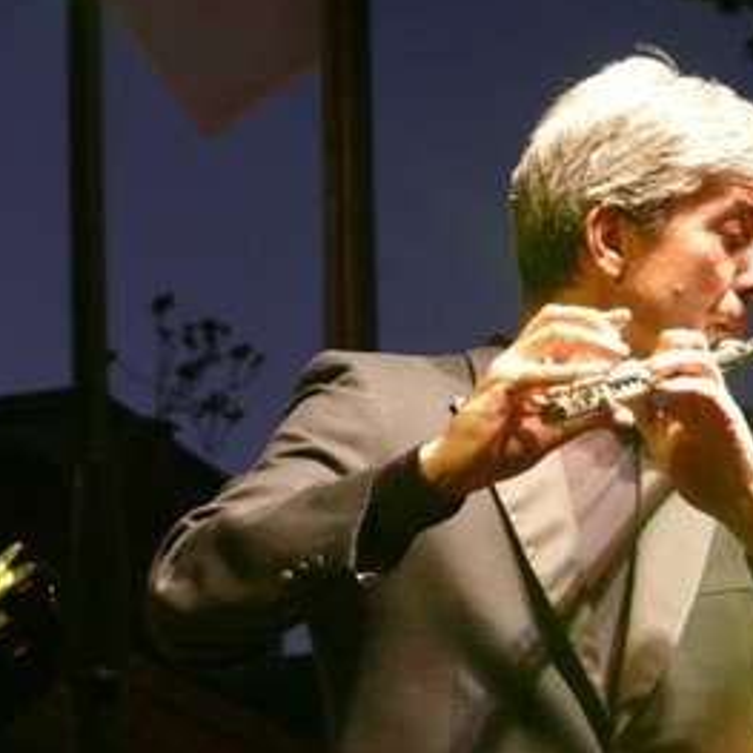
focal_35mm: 169
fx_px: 4159
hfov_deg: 10.3
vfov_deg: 10.3
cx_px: 508
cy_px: 376
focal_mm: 26
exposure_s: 1/50
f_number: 3.6
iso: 400
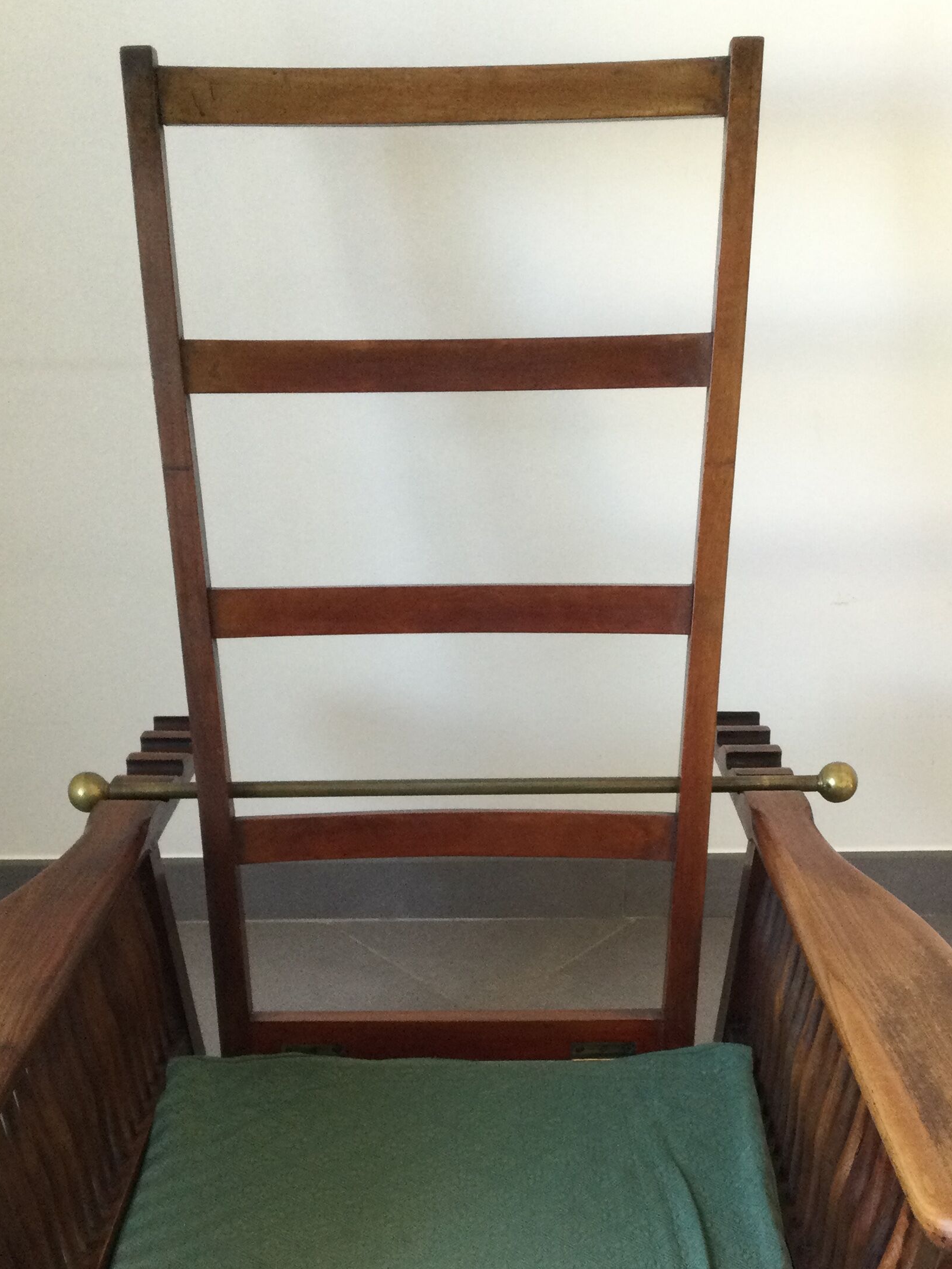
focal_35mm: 47
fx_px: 1723
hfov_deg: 30.9
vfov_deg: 39.5
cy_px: 929
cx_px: 474
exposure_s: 1/33
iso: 100
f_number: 2.4
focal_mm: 3.3
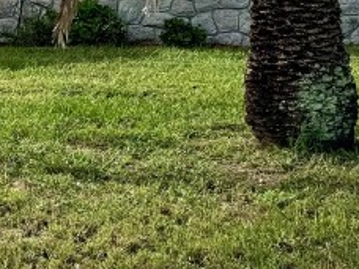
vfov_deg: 13.0
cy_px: -134
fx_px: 1120
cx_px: -140
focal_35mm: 108
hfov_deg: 16.9
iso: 80
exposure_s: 1/6410
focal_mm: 6.76
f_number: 1.78
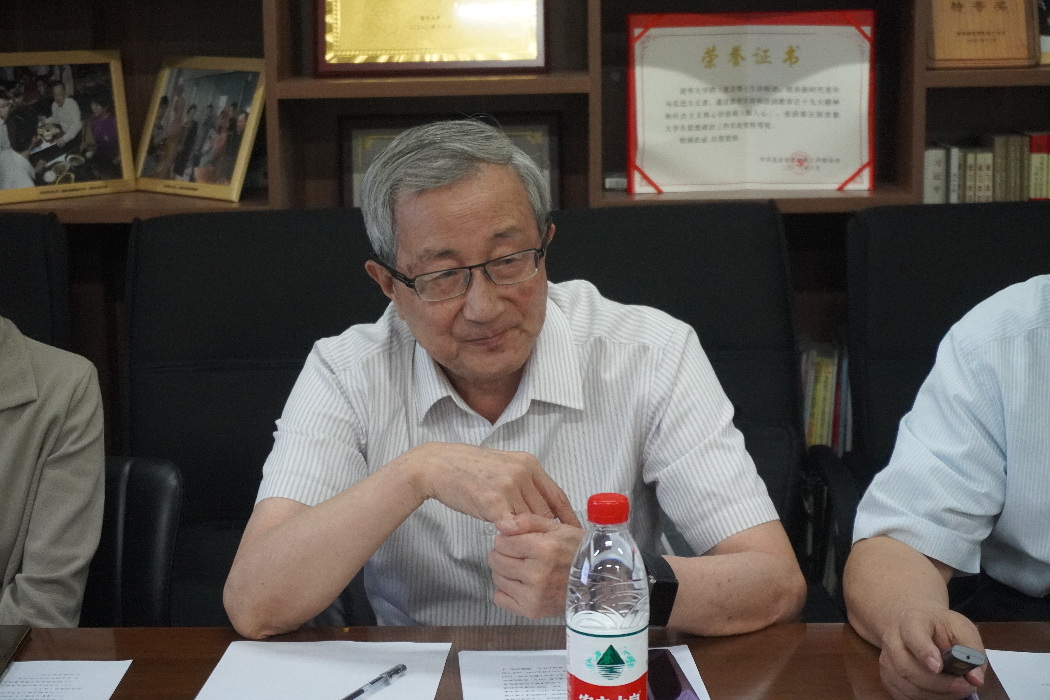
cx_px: 525
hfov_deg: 27.0
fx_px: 2187
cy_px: 350
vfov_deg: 18.2
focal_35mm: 75
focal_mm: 50
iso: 6400
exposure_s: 1/160
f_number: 5.6
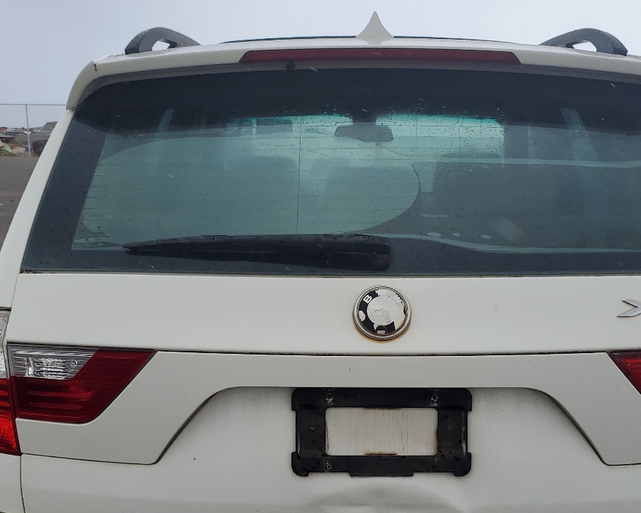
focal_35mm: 45
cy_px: 364
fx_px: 854
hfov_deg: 41.0
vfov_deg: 33.0
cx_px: 371
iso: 50
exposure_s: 1/1429
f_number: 1.5
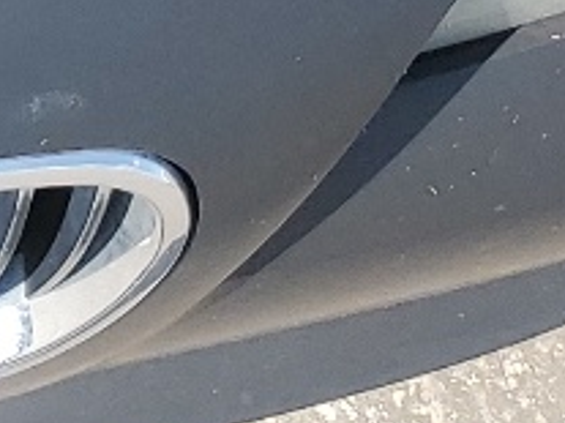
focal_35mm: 201
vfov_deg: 6.3
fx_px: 3279
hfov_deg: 8.8
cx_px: -832
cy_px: -1179
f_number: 1.5
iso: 50
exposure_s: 1/1111
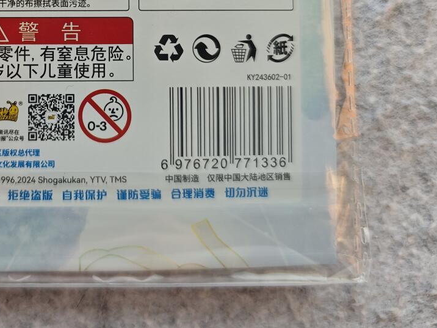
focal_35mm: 45
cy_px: 8
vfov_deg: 30.2
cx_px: 86
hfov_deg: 40.3
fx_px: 568
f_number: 1.6
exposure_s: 1/107
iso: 50
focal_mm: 6.55
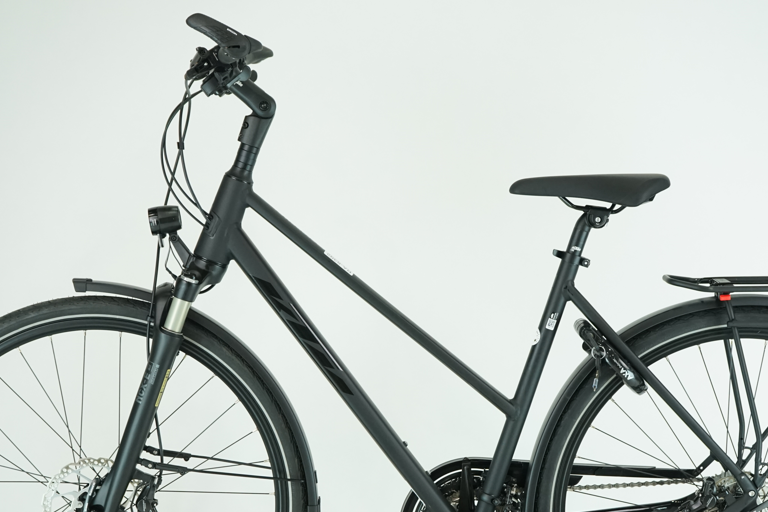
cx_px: 418
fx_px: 1813
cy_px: 374
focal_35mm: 85
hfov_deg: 23.9
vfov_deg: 16.0
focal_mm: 58
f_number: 6.3
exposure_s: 1/200
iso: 1600
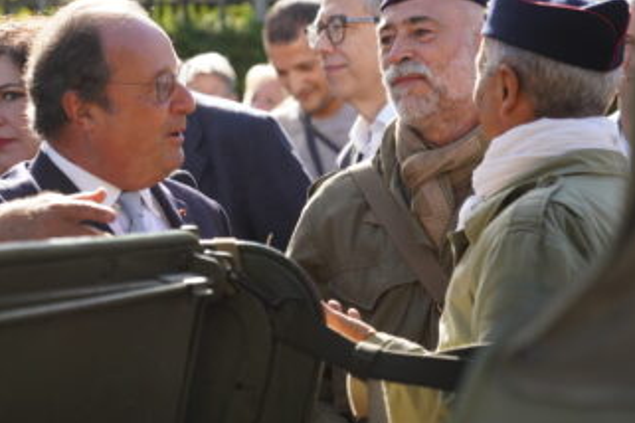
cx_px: 297
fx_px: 3034
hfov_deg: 11.9
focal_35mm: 172
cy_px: 183
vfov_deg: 8.0
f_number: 5.6
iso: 2000
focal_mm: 138
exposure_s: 1/2000
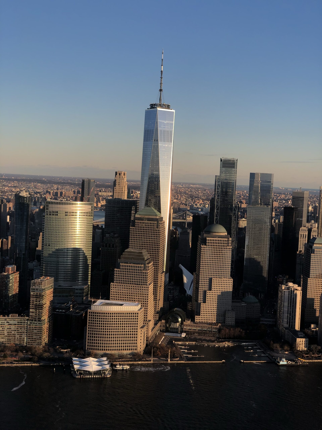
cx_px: 161
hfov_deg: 28.0
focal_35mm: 52
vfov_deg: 36.8
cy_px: 215
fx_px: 645
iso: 16
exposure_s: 1/510
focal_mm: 6
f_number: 2.4
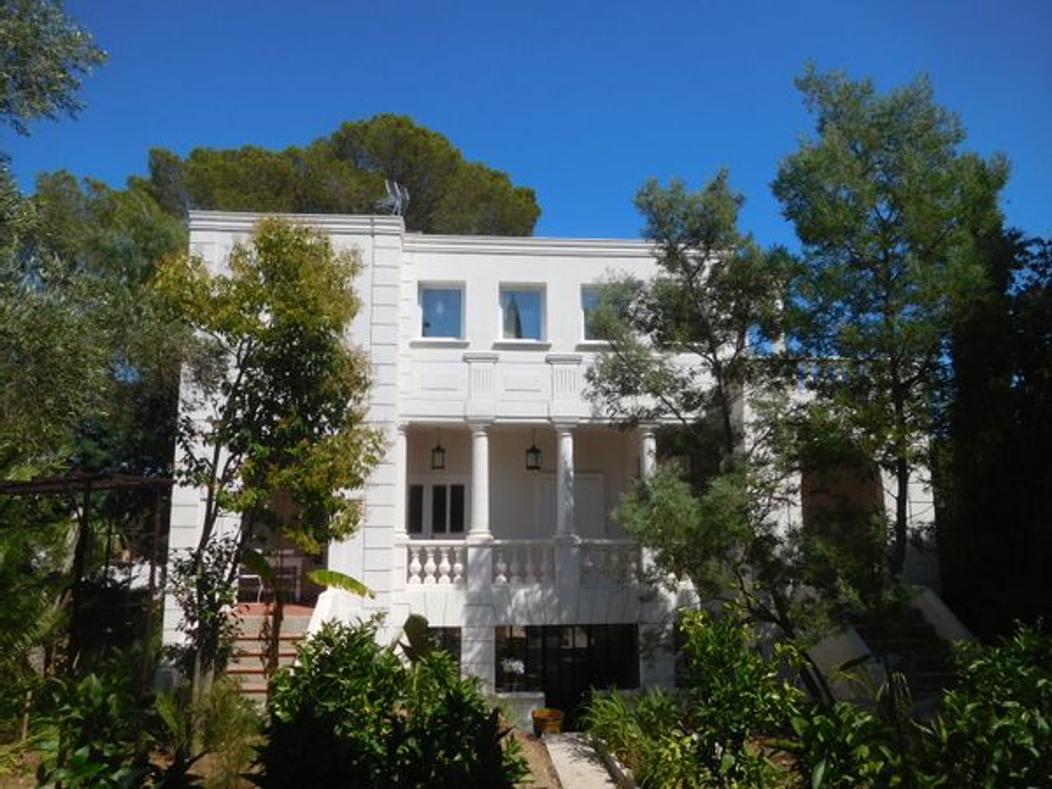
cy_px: 394
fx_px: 760
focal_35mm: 25
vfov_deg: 54.9
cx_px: 526
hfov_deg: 69.4
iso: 125
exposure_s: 1/640
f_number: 6.8
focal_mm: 4.5
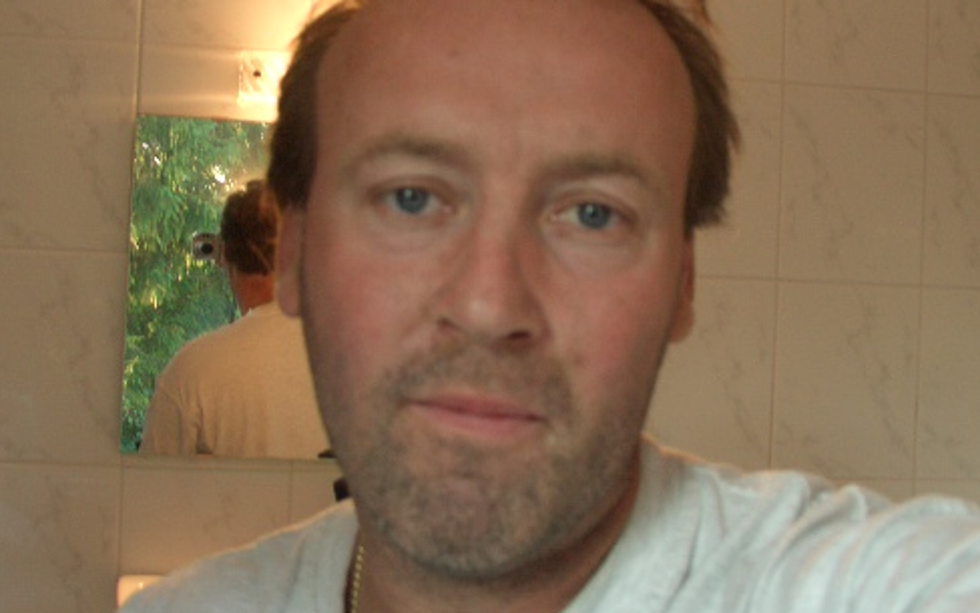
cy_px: 221
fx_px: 1335
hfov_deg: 40.1
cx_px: 374
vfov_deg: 25.7
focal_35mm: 50
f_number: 2.9
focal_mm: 7.81
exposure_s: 1/25
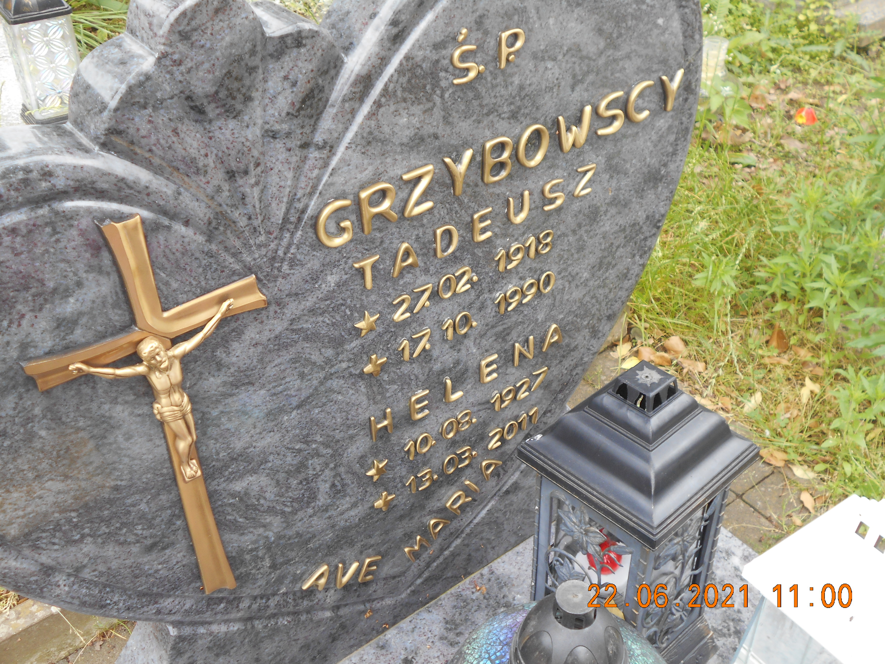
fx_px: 997
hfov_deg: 47.9
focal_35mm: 39
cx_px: 442
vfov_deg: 36.8
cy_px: 332
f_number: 3.9
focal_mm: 6.7
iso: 80
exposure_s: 1/40
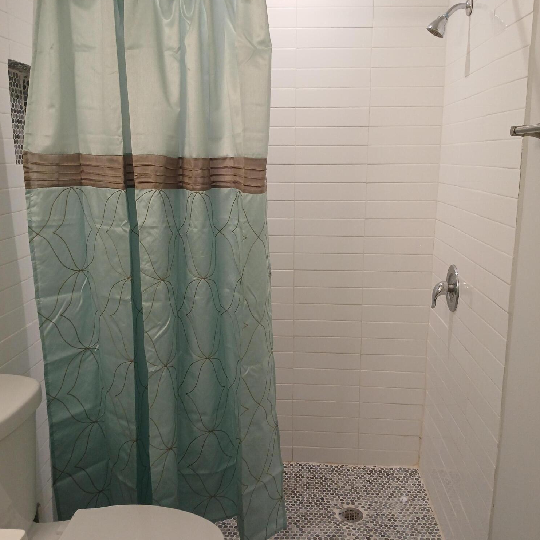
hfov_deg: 52.5
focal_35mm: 31
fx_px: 547
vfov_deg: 52.5
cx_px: 272
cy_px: 272
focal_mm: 3.98
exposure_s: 1/60
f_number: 1.8
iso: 100
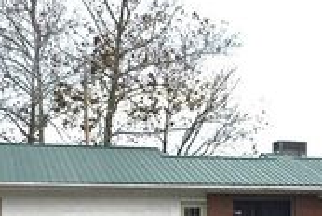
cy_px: 187
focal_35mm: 87
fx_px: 779
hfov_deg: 23.2
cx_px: 221
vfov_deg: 15.6
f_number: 2.2
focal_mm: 4.15
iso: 25
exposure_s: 1/587
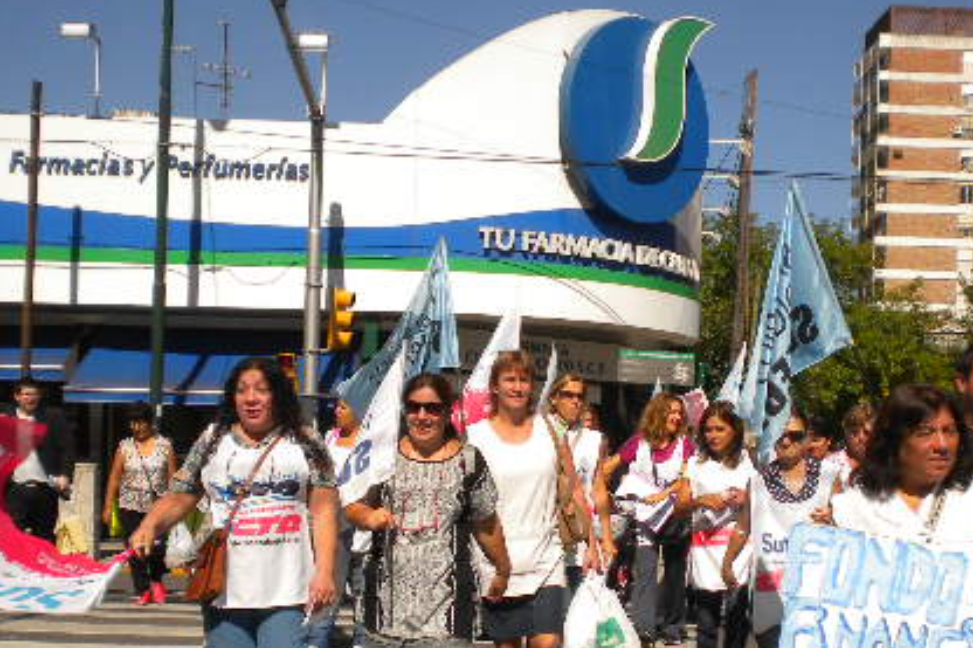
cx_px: 552
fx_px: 1513
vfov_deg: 23.9
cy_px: 494
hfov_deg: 35.6
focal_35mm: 56
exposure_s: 1/1000
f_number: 4.6
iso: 80
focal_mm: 6.3
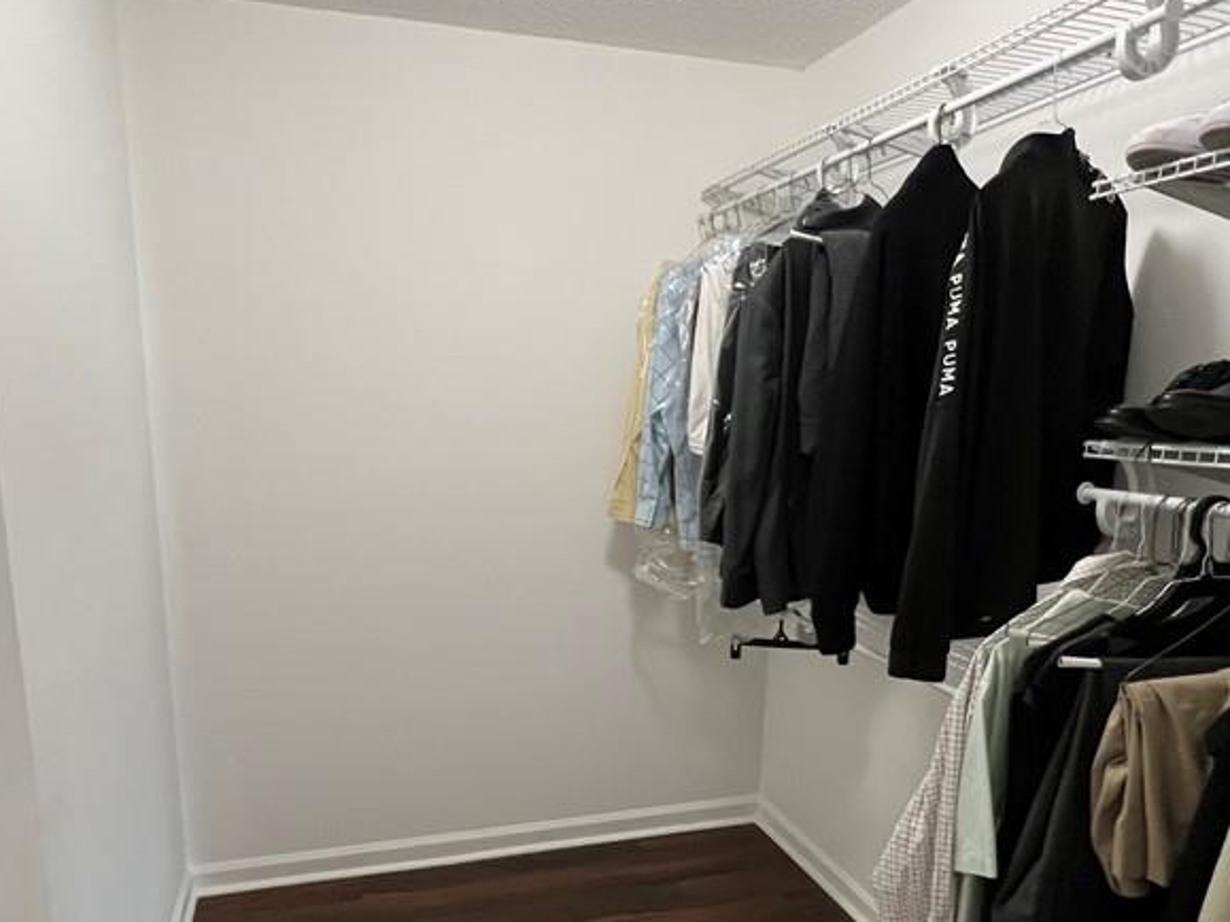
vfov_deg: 58.3
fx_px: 817
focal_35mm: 23
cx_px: 567
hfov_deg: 73.8
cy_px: 565
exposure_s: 1/60
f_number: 1.8
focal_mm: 1.57
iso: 500
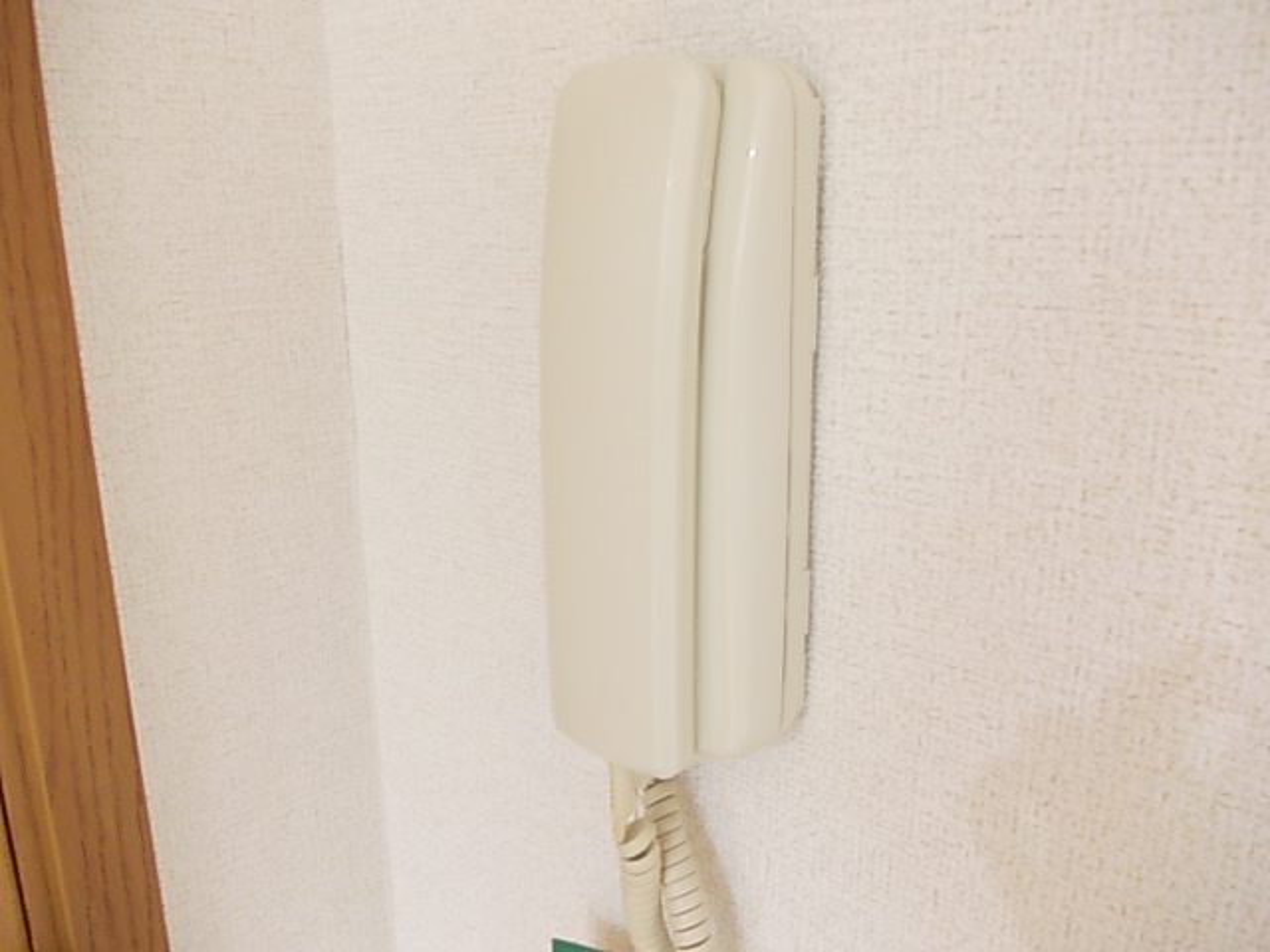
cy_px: 476
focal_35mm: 28
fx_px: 1027
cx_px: 635
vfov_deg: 49.7
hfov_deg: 63.4
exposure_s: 1/4
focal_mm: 4
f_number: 2.7
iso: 200
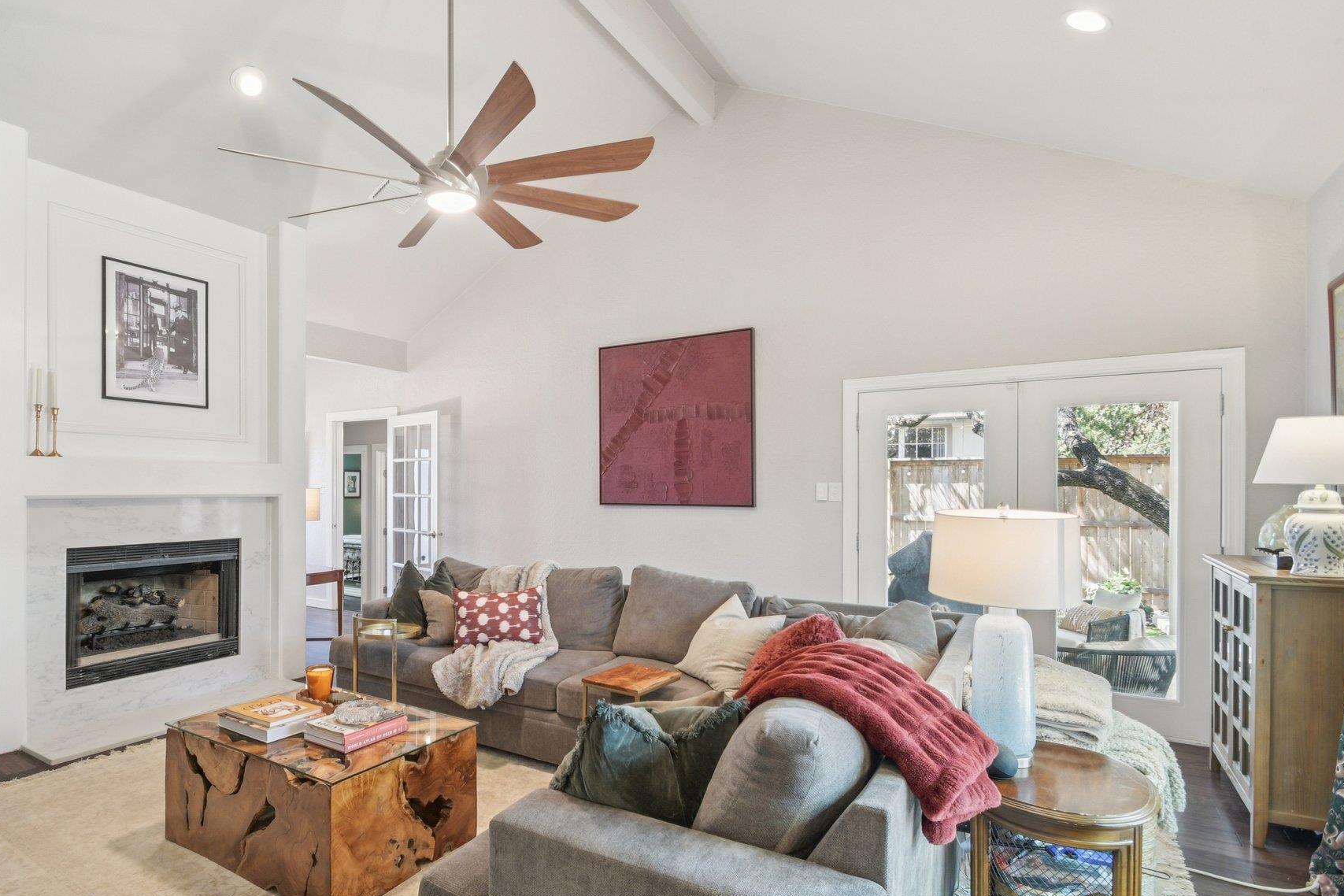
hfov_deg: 89.2
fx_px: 672
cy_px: 460
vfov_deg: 67.4
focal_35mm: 18
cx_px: 561
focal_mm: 10
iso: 400
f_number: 8
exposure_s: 1/2.5
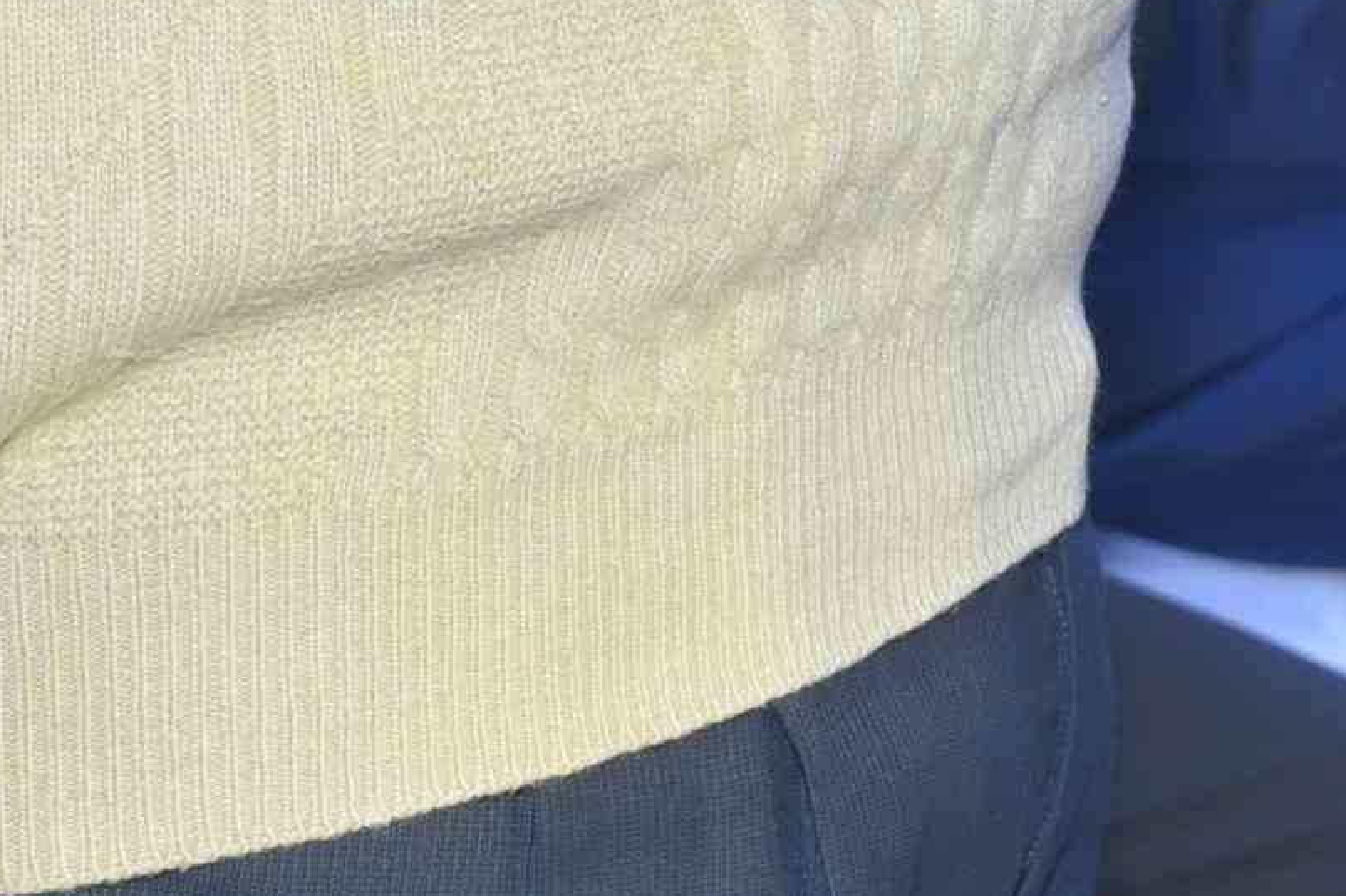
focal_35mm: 191
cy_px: -1119
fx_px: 7139
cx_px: 1914
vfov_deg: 6.9
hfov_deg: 10.5
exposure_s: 1/160
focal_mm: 34
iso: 320
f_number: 5
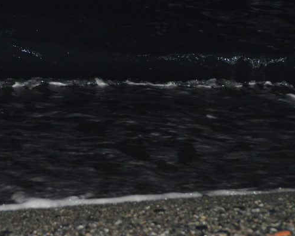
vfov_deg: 6.7
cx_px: 134
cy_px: 118
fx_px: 2013
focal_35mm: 231
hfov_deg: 8.4
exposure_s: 1/60
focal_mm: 135
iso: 3200
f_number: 6
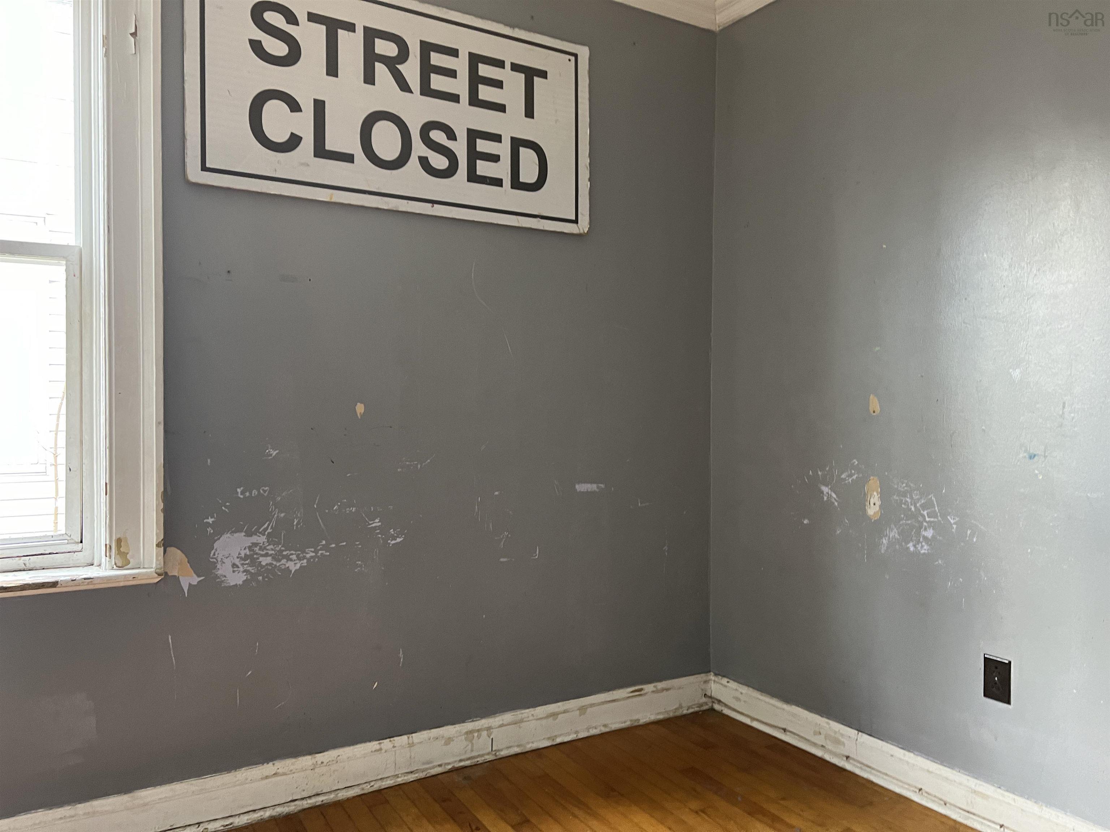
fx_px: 834
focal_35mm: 26
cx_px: 555
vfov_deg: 53.1
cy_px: 416
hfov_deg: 67.3
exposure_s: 1/60
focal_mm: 5.7
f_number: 1.5
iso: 320
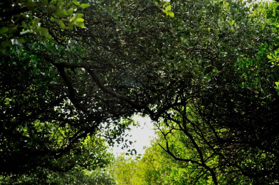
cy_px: 92
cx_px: 140
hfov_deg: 19.5
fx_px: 813
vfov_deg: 13.0
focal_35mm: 105
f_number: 5.6
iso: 320
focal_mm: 70
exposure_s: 1/500
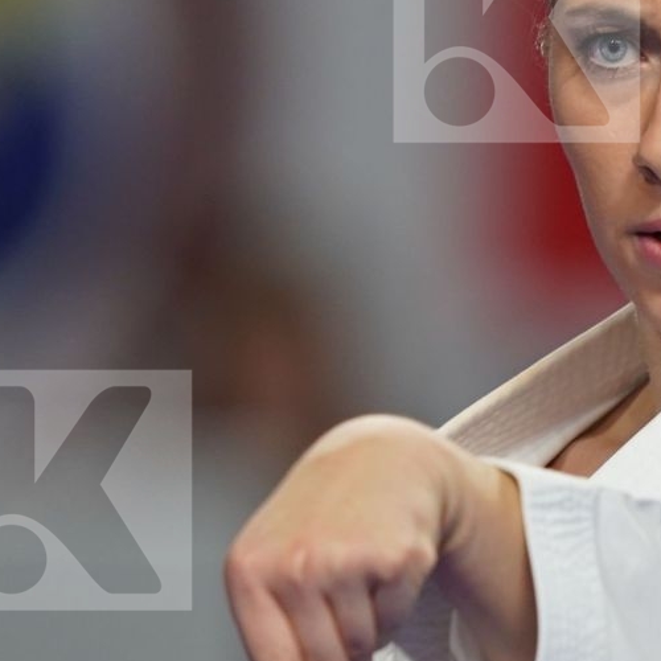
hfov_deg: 1.0
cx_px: 517
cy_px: 490
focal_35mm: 1836
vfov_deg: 1.0
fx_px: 39665
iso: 800
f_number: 2.8
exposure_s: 1/500
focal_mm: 400
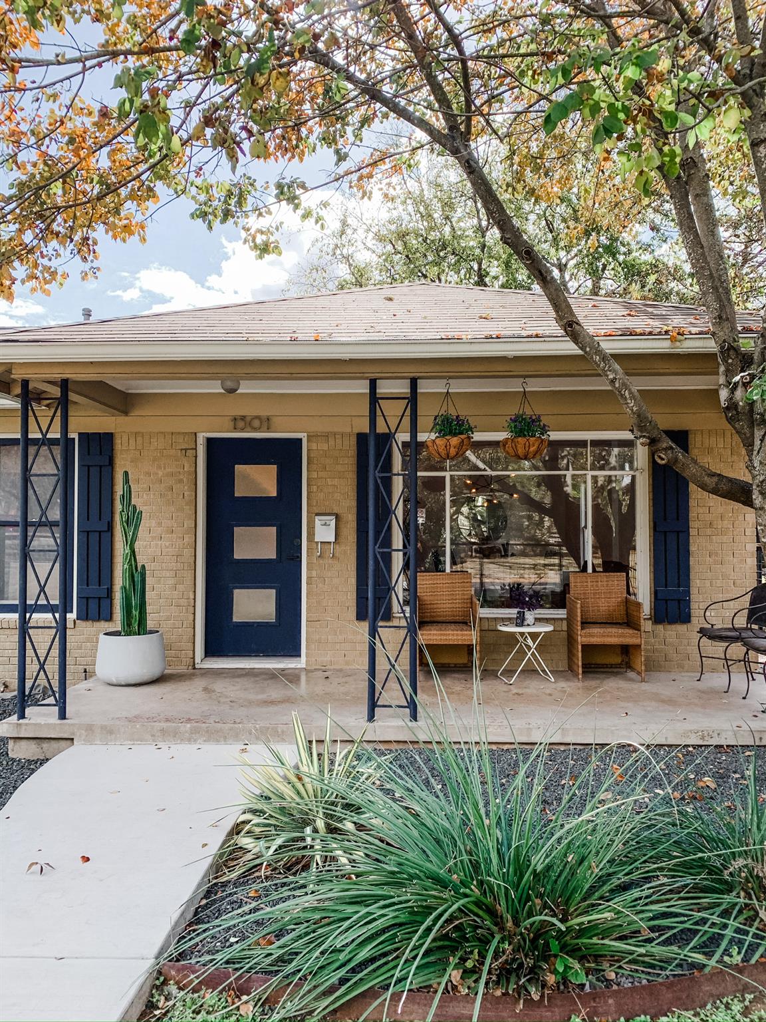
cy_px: 511
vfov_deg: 67.3
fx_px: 767
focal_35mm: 26
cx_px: 383
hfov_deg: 53.1
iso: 25
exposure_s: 1/800
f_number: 1.8
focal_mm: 4.25
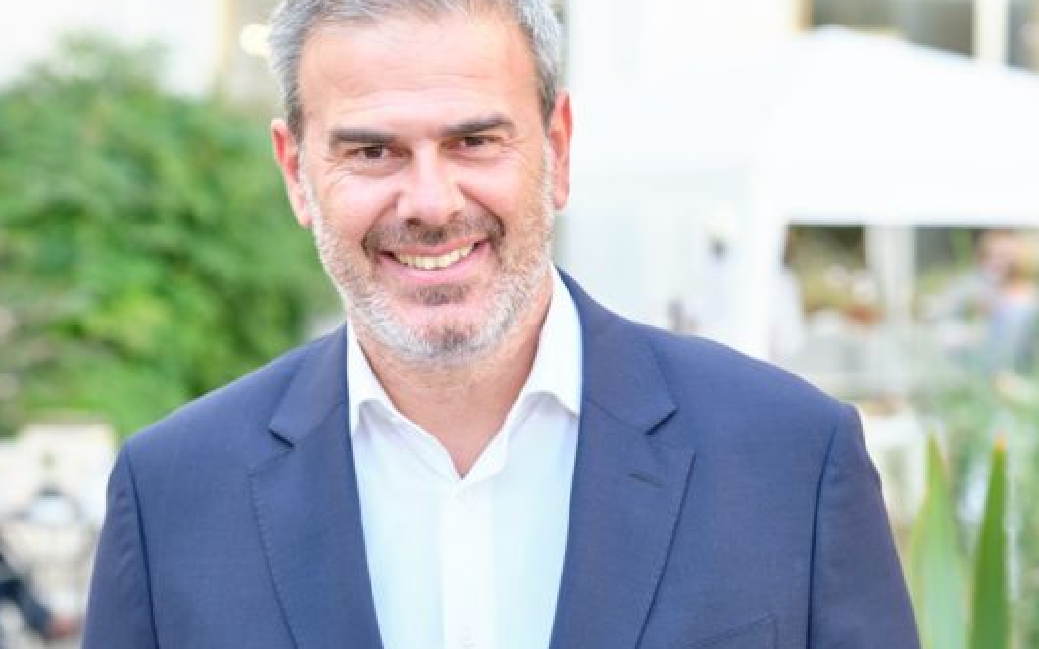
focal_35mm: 133
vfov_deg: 9.8
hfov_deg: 15.7
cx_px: 520
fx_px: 3765
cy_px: 322
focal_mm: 74.4
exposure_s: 1/125
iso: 250
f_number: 4
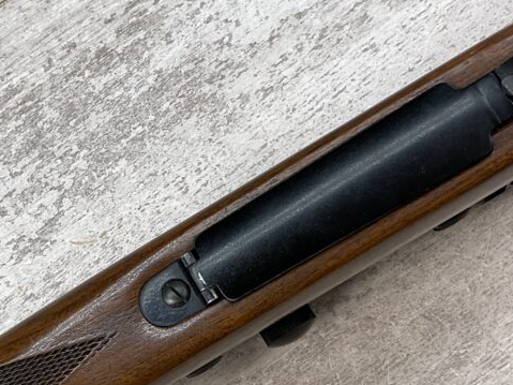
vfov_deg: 23.5
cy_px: 268
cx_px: 177
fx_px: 919
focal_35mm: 62
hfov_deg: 31.0
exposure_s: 1/223
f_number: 1.8
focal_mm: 3
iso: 16
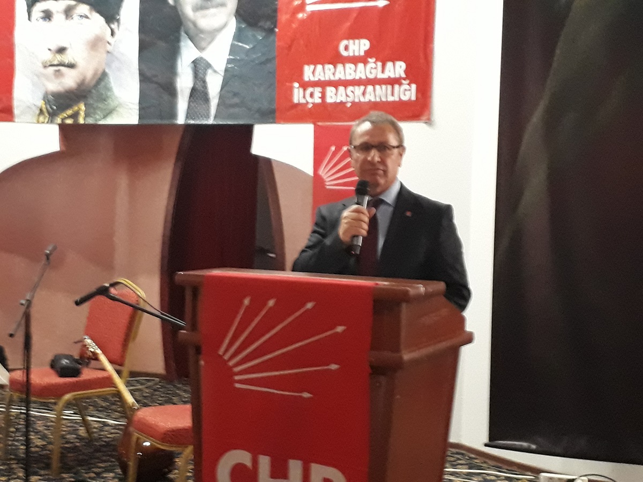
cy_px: 241
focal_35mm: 27
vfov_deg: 51.4
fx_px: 502
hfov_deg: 65.3
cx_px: 322
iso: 400
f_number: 1.9
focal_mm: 3.6
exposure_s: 1/17
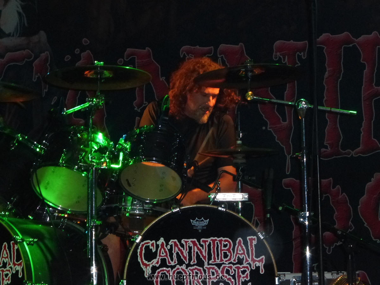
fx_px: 1504
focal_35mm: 137
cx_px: 190
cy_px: 142
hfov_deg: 14.4
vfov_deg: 10.8
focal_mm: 24.4
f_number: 5.4
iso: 800
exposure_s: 1/60
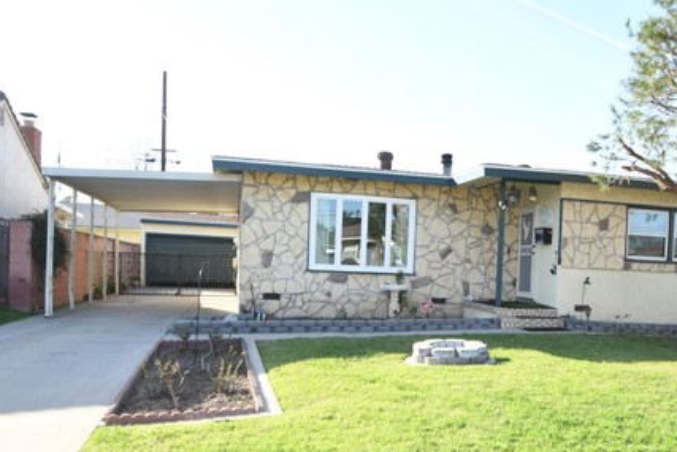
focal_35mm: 33
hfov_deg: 56.0
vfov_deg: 39.4
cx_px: 450
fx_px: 621
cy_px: 310
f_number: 4
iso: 100
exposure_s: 1/250
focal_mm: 15
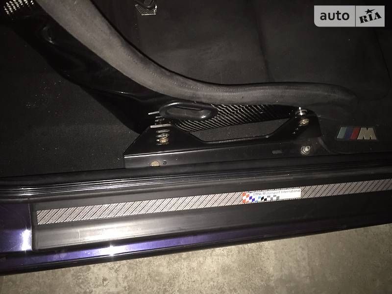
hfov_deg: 61.7
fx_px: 328
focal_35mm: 29
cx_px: 196
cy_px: 147
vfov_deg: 48.2
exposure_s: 1/17
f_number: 2.2
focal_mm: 4.2
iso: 200
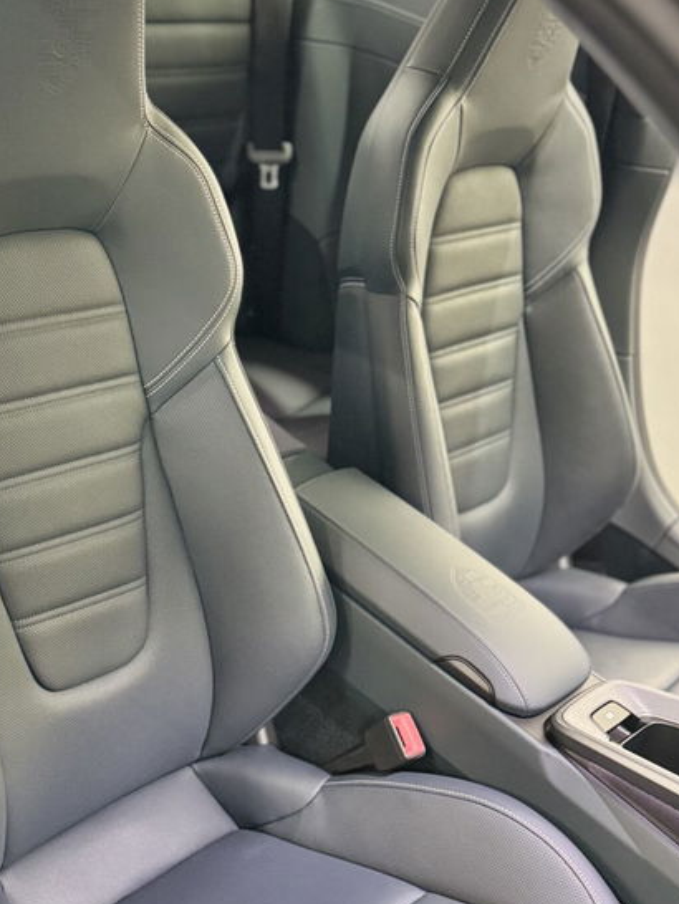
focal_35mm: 45
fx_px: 1176
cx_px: 171
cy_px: 623
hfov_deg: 31.6
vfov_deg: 41.4
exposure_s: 1/25
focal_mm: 6.76
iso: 800
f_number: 1.78
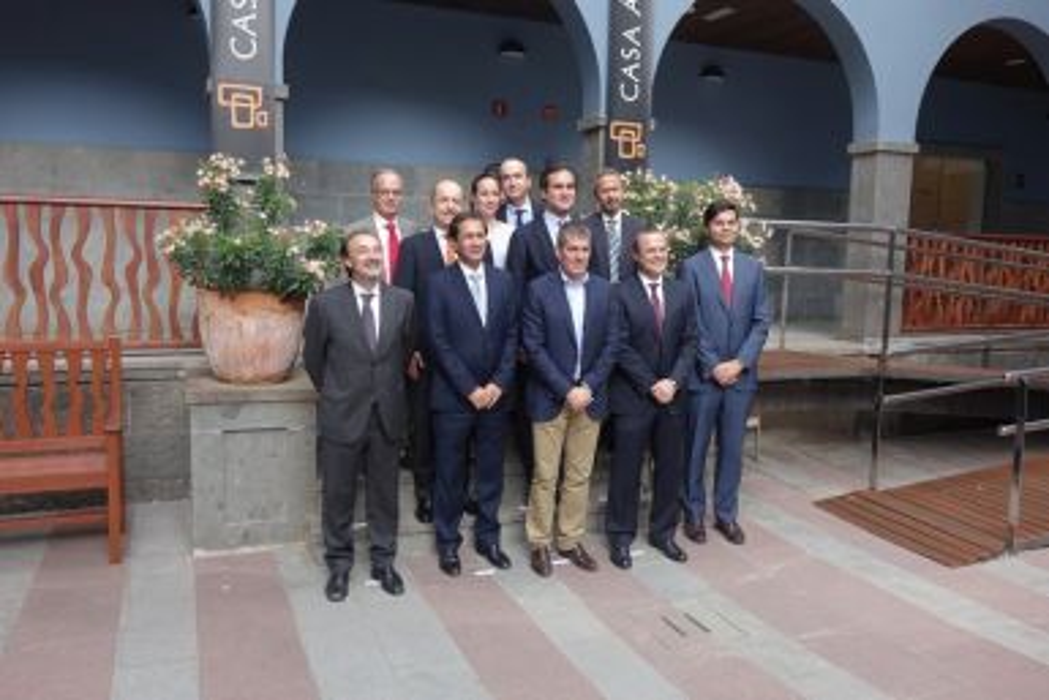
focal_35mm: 29
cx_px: 524
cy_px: 350
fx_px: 845
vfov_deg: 45.0
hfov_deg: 63.6
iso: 125
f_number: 3.2
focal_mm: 10.49
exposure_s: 1/200
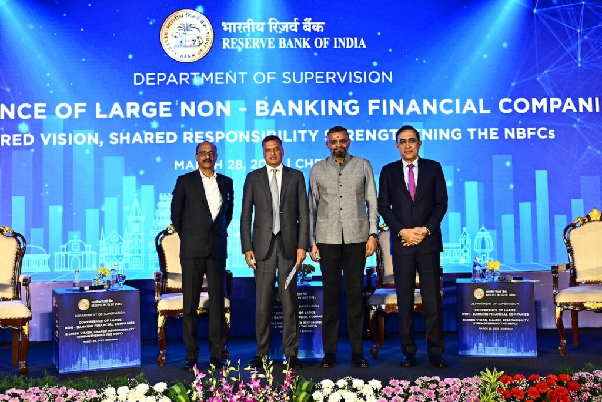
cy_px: 201
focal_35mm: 40
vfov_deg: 33.4
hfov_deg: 48.4
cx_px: 301
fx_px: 669
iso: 1250
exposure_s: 1/160
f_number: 4
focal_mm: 40
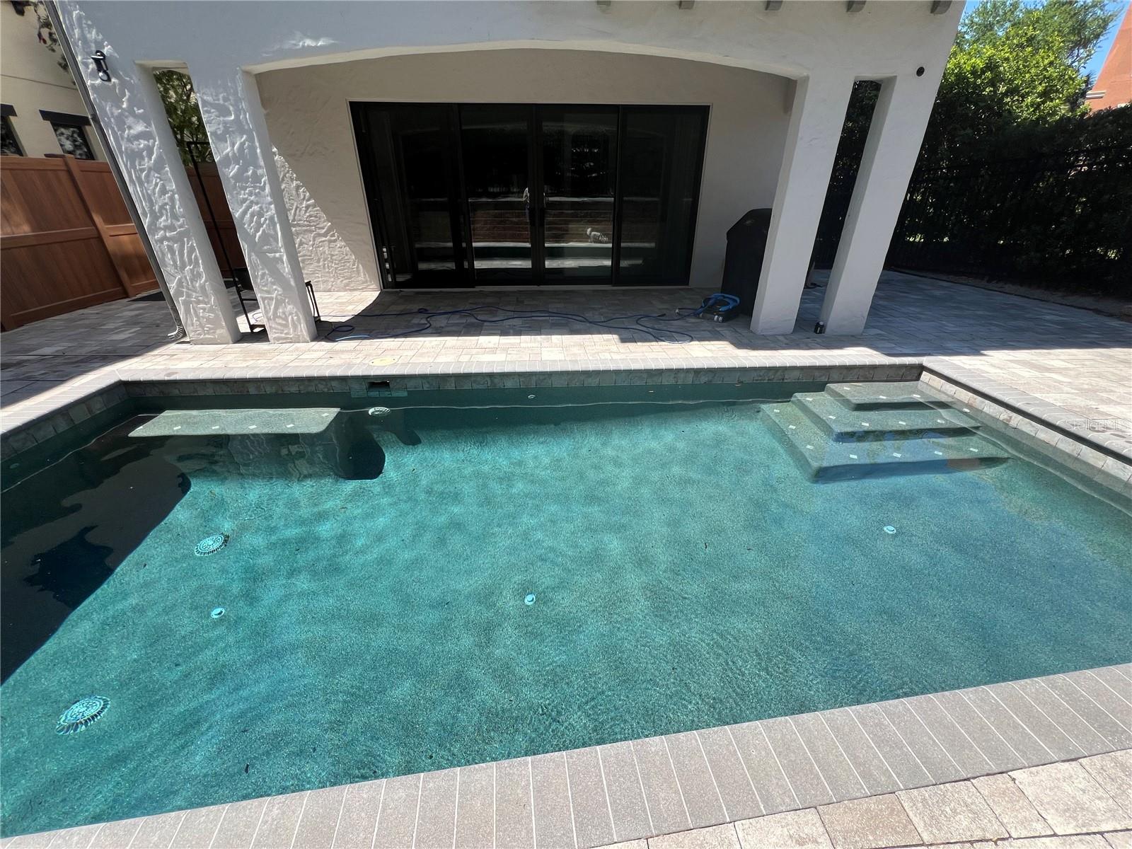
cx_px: 566
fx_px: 425
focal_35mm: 13
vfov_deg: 89.9
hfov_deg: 106.2
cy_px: 424
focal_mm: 1.57
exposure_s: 1/1014
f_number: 1.8
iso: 32
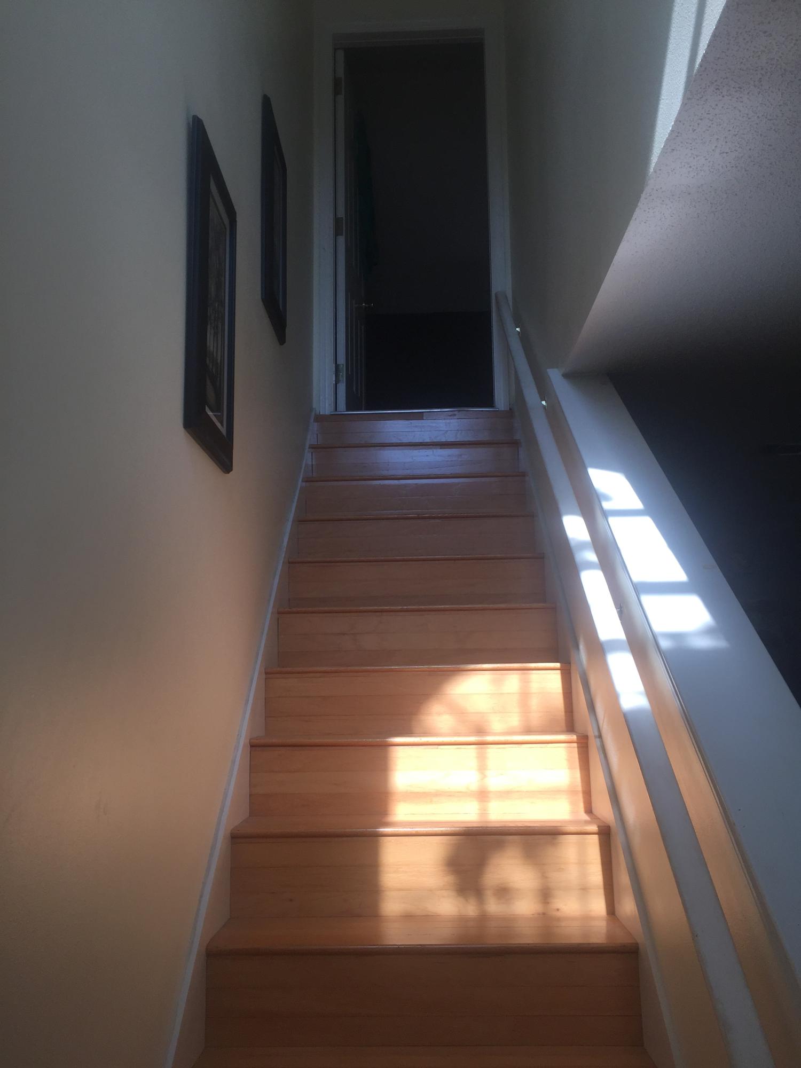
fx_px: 895
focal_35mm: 29
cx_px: 400
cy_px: 534
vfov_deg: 61.7
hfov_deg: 48.2
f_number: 2.2
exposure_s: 1/380
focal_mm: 4.15
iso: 32
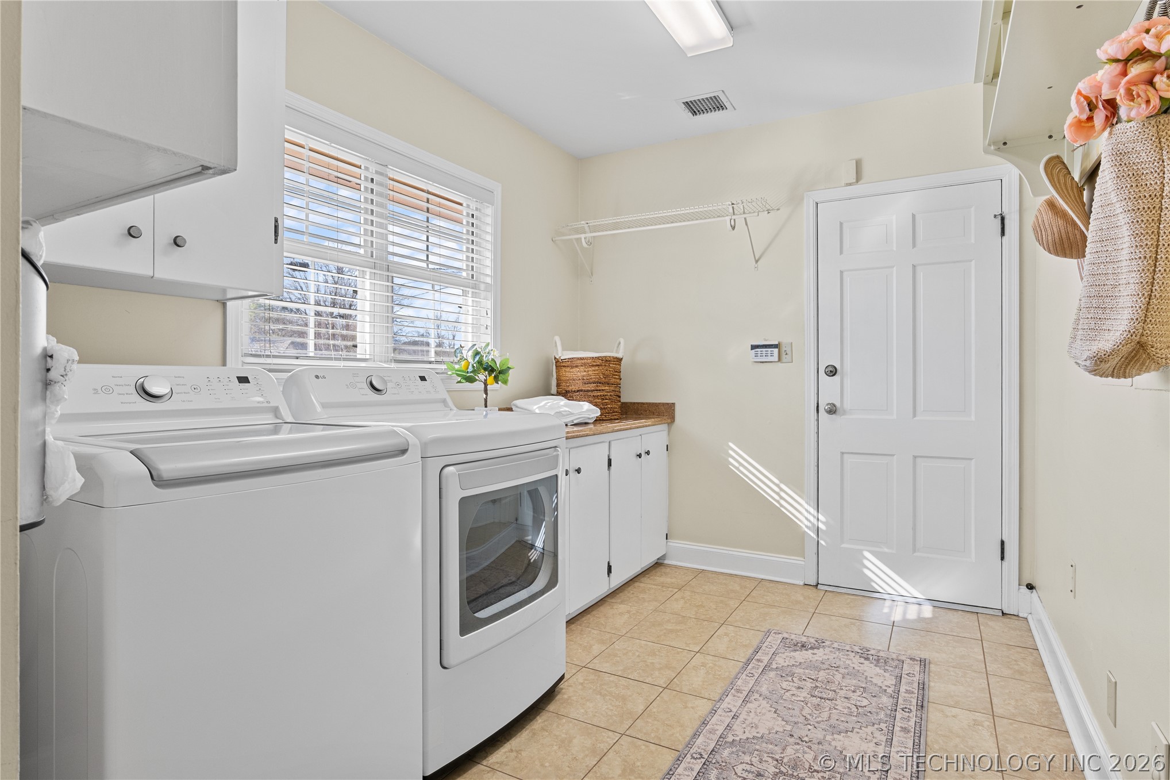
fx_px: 585
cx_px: 585
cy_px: 390
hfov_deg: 90.0
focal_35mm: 18
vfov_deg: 67.4
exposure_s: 1/13
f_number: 11
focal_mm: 18
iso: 640
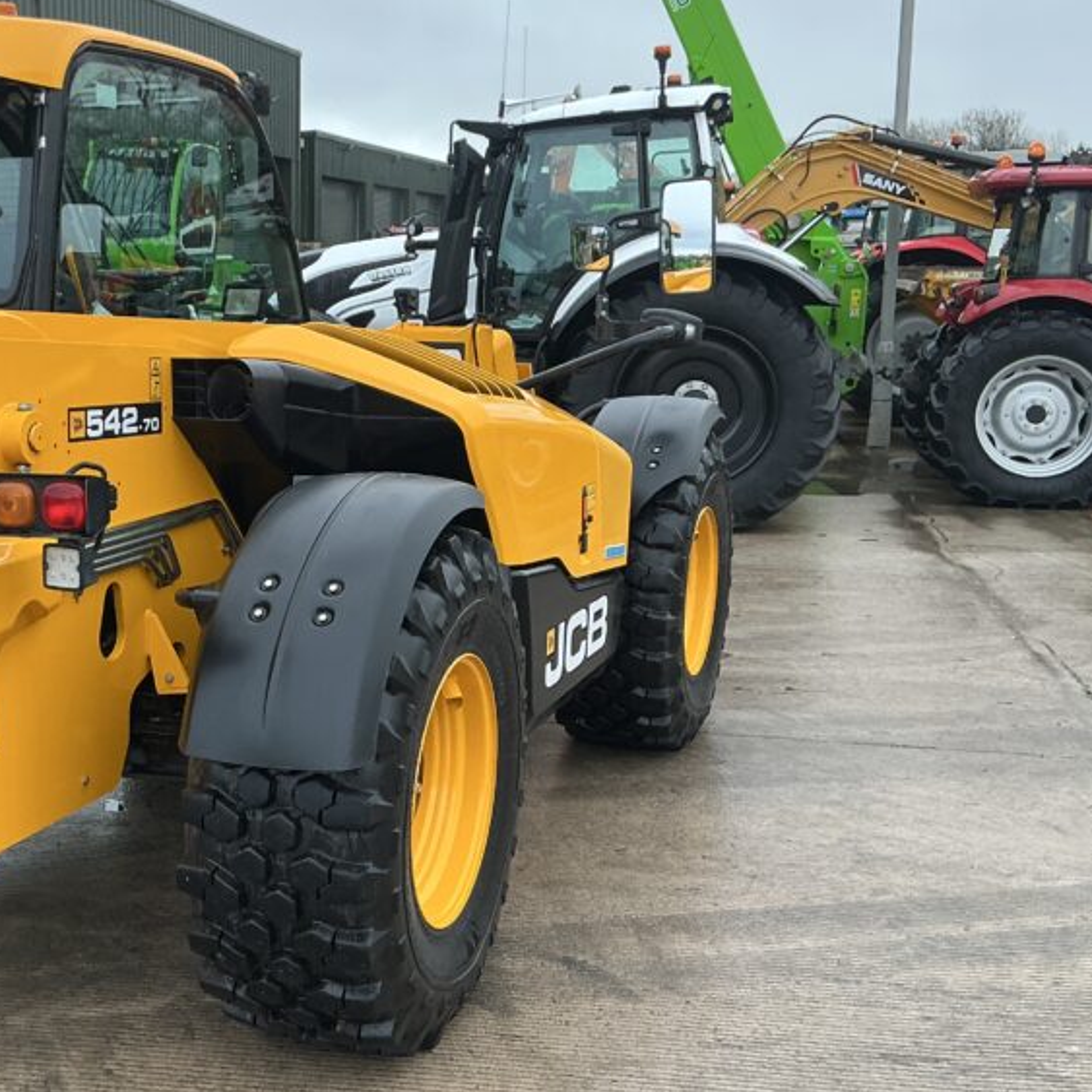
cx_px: 299
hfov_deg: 36.8
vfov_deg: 37.6
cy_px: 543
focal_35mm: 45
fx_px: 1606
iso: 40
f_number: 1.8
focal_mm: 3
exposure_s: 1/122
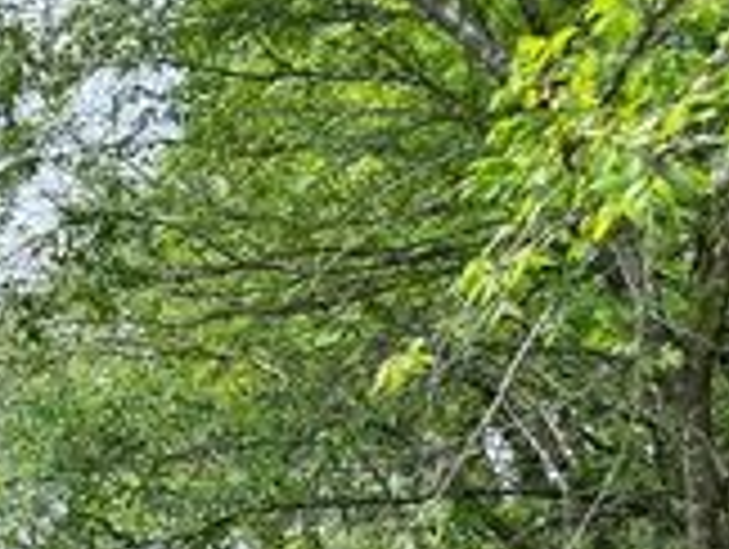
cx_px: -225
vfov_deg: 17.9
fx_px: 1561
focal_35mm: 74
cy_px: 817
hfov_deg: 23.2
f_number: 1.78
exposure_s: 1/1256
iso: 80
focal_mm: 6.86
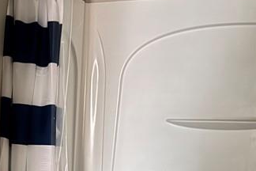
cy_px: 253
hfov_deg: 24.9
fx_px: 562
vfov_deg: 15.9
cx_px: 22
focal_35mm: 79
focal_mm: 6.76
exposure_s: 1/9
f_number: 1.78
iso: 2000
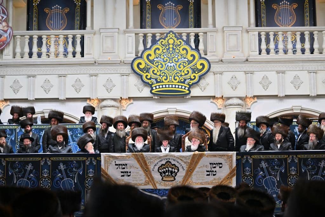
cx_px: 162
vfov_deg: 19.5
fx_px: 632
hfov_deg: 28.8
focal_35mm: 70
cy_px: 108
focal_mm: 70
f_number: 2.8
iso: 200
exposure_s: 1/250
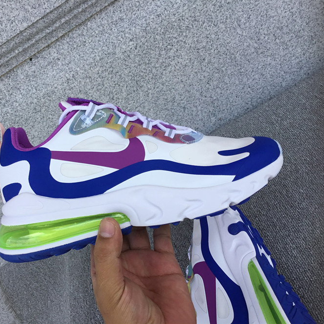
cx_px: 119
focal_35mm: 37
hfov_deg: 44.5
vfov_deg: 44.9
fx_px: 392
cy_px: 160
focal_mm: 3.3
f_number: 2.4
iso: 25
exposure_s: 1/522
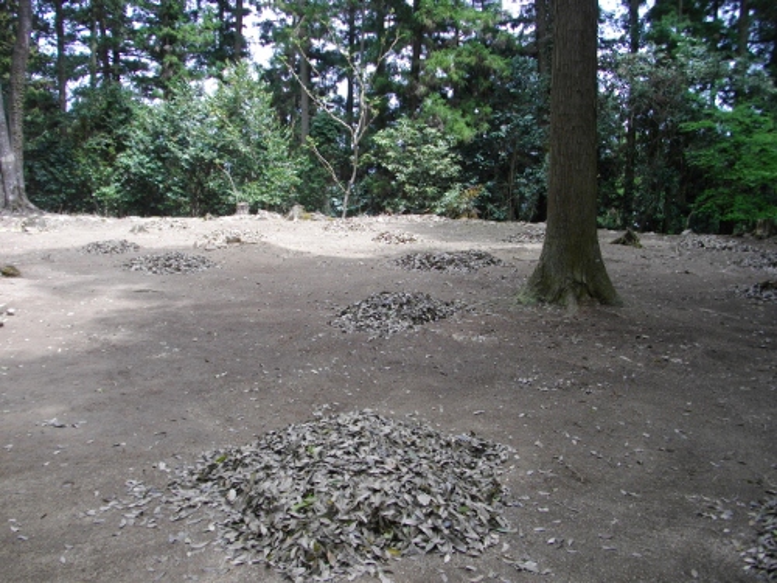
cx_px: 388
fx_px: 718
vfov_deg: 44.2
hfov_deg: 56.8
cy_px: 292
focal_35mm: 32
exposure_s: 1/200
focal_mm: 5.7
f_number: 2.9
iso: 100
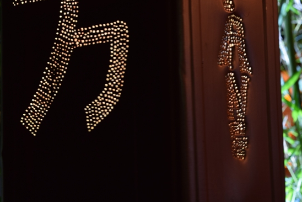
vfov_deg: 10.7
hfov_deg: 15.9
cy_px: 45
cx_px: 60
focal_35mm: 128
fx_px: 1074
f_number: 5.6
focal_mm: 52
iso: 100
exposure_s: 3
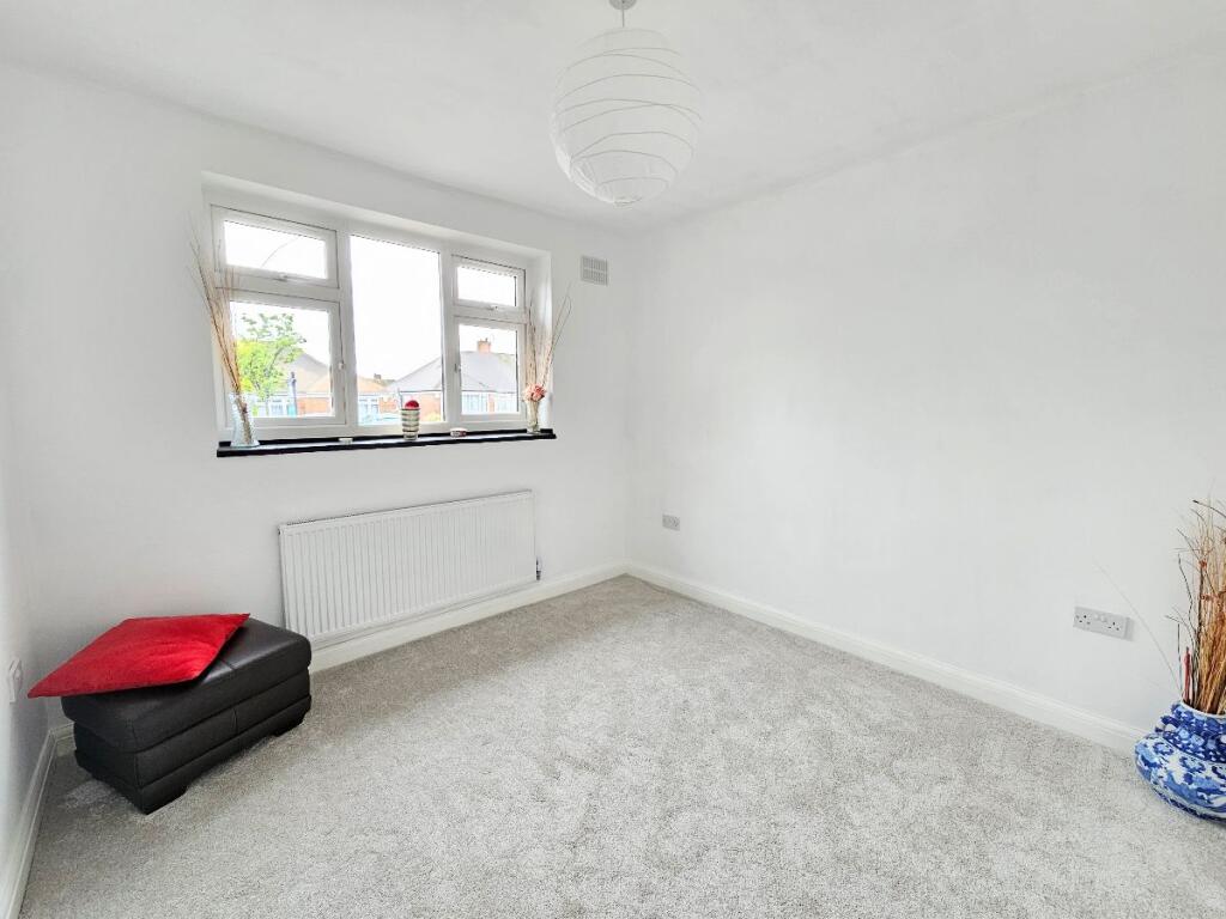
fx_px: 460
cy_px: 460
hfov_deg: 106.2
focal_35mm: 13
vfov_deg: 89.9
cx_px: 613
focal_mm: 2.2
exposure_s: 1/100
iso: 80
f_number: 2.2
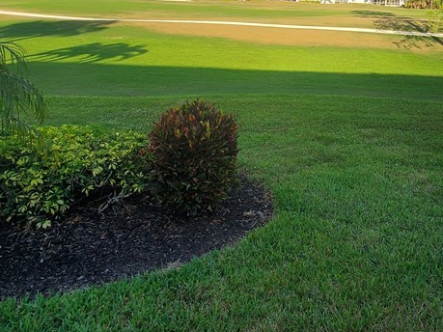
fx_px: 371
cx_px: 339
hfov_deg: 58.1
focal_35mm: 29
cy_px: 58
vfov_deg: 45.3
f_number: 2.2
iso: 50
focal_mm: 1.8
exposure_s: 1/562
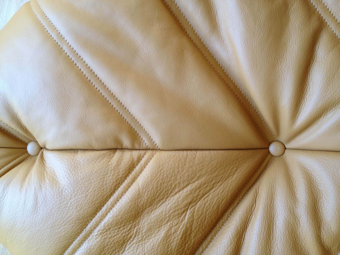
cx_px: 170
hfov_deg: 52.6
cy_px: 128
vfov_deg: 40.7
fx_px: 344
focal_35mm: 35
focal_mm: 4.28
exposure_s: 1/20
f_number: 2.4
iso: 125
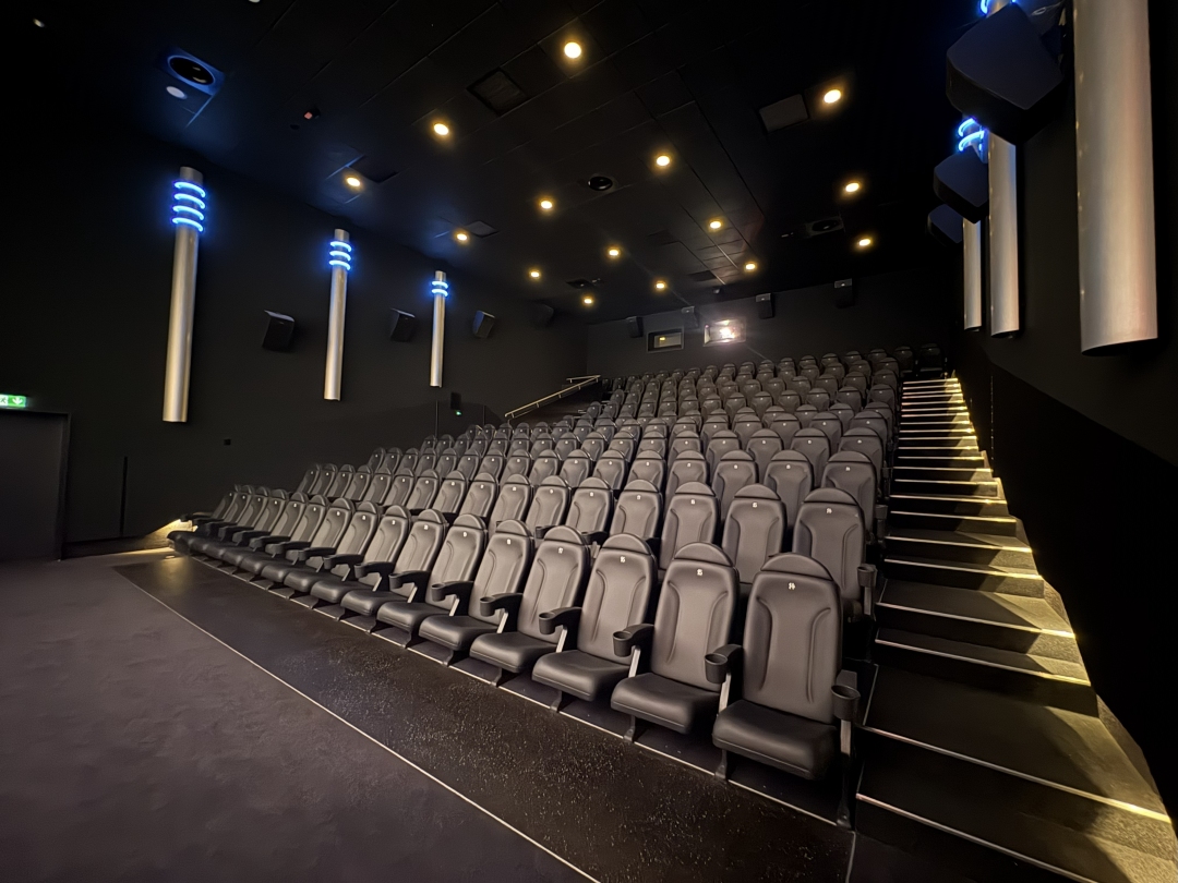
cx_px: 589
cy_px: 442
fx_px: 476
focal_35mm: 14
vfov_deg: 85.7
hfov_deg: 102.1
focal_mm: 2.22
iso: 3200
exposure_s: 1/7
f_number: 2.2
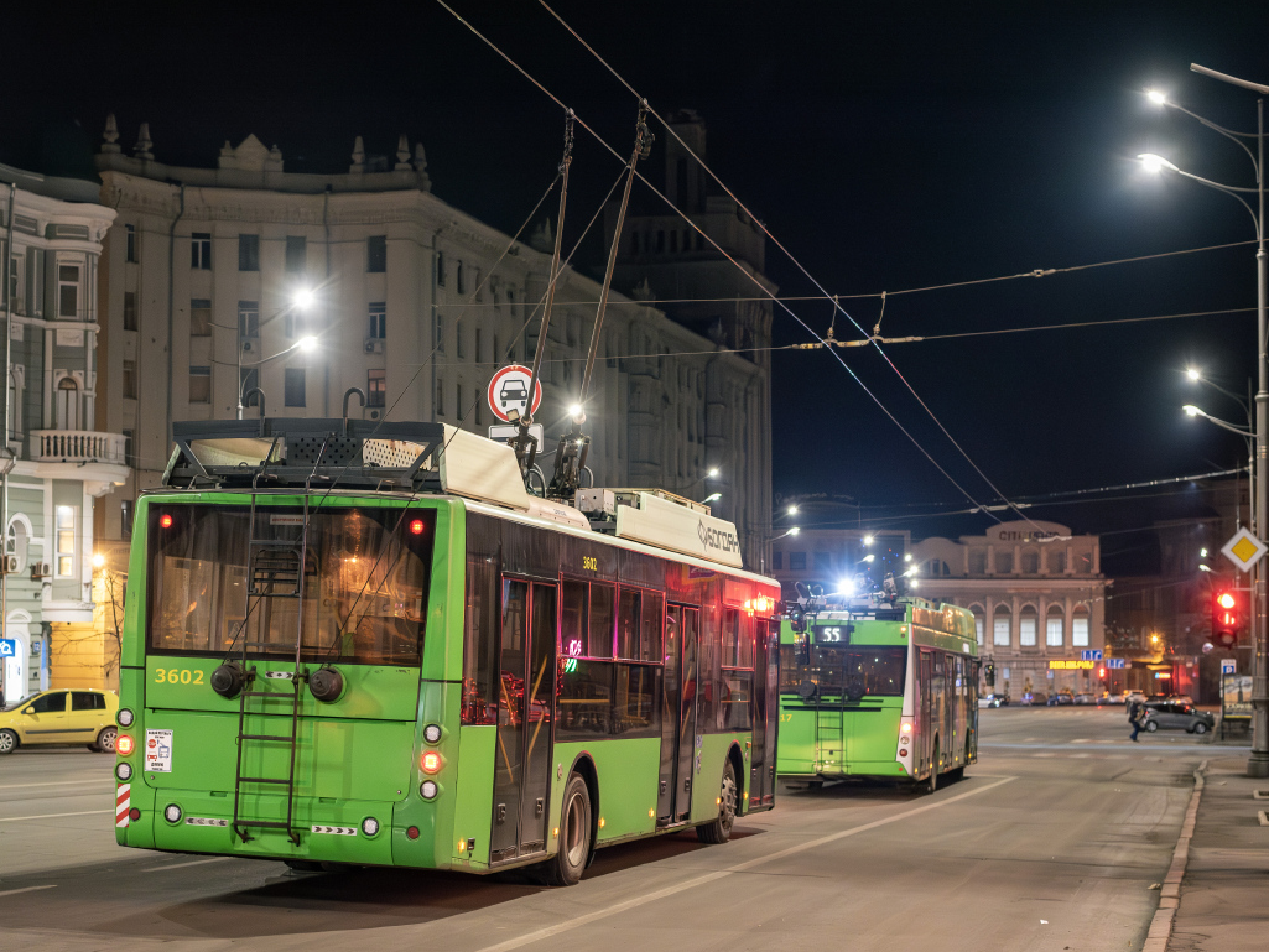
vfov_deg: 24.0
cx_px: 537
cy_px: 501
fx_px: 2236
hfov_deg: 31.6
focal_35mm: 61
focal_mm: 50
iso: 10000
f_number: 3.5
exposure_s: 1/160
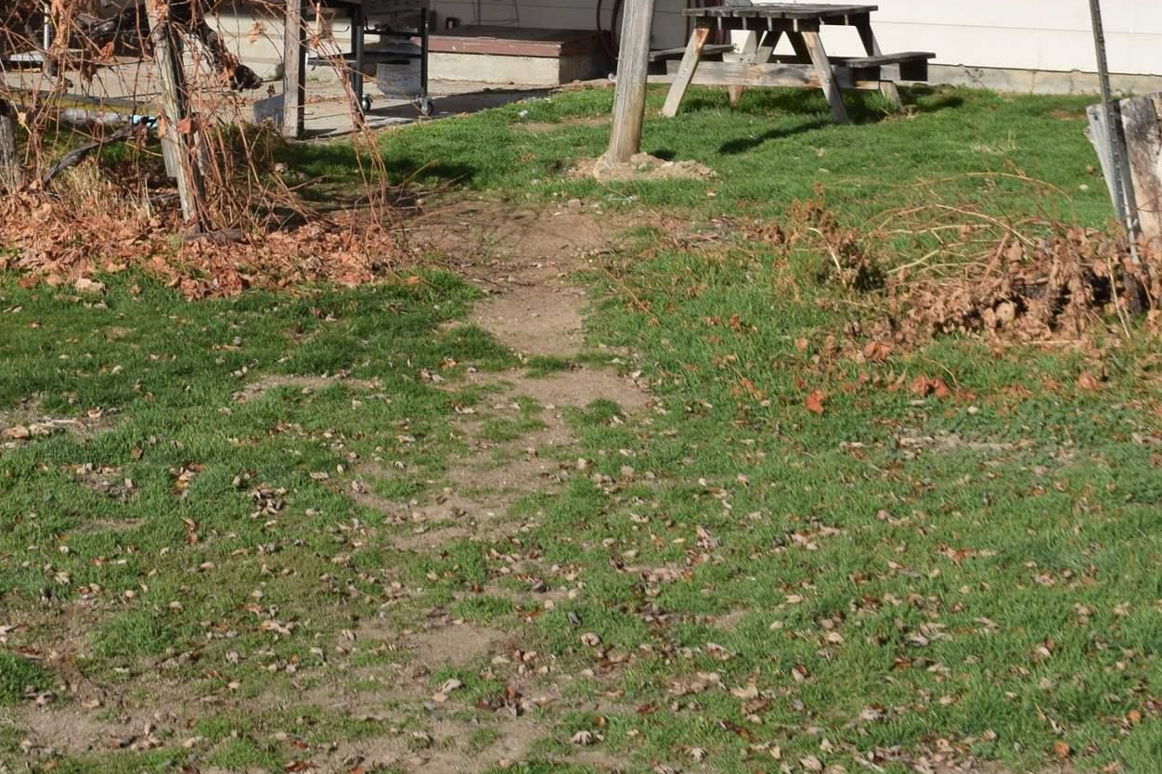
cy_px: -160
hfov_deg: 25.0
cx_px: 454
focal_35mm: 81
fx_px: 2614
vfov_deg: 16.2
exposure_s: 1/320
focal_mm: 22
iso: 100
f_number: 9
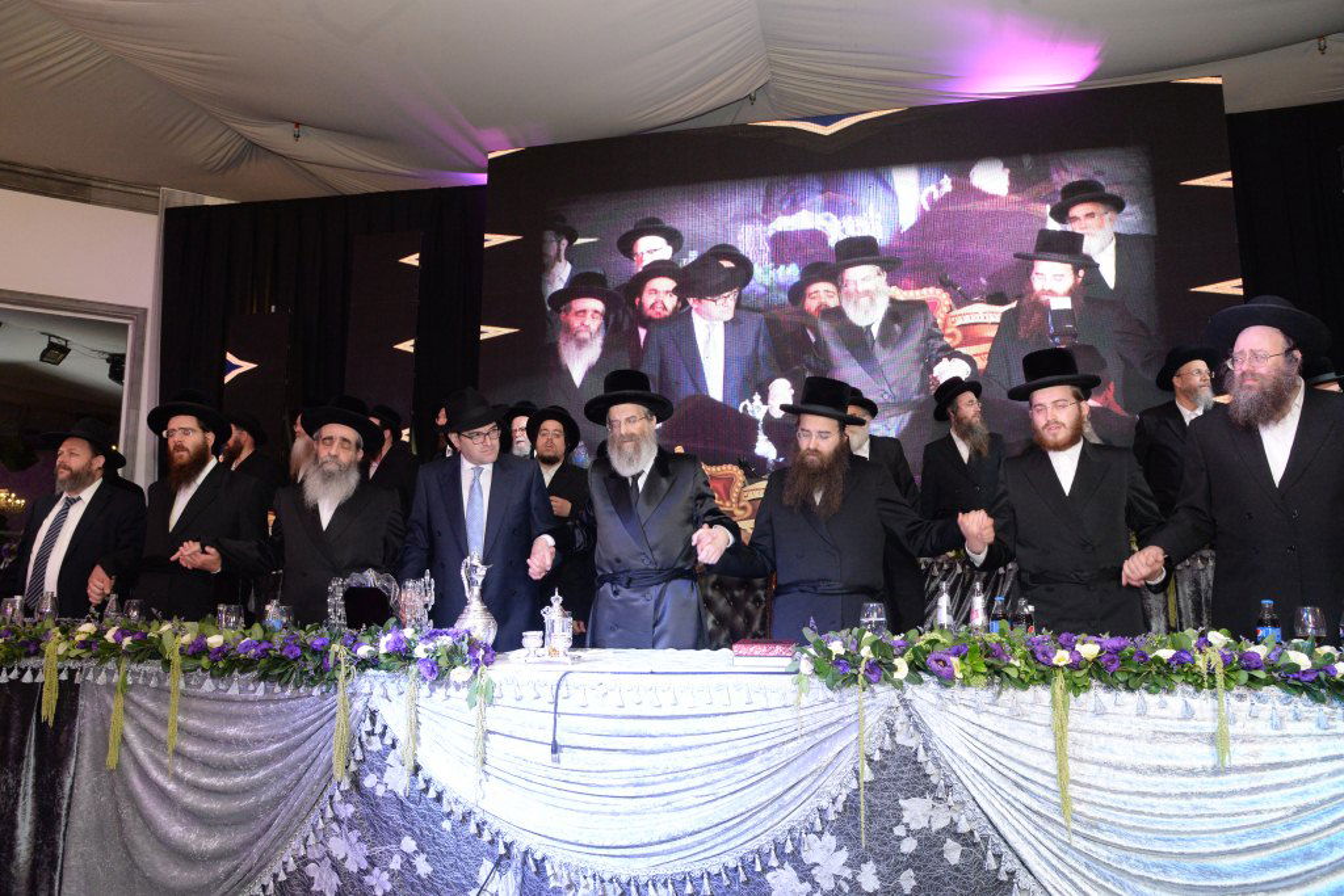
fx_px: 896
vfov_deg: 53.1
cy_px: 448
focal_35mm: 24
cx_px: 672
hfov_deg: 73.7
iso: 3200
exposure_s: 1/80
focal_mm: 24
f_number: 5.6
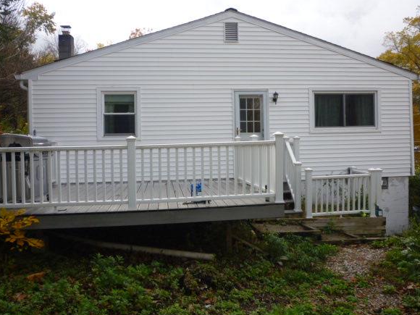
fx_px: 388
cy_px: 149
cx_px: 217
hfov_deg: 56.8
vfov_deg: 44.1
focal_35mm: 32
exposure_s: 1/250
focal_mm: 5.2
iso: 80
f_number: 3.3
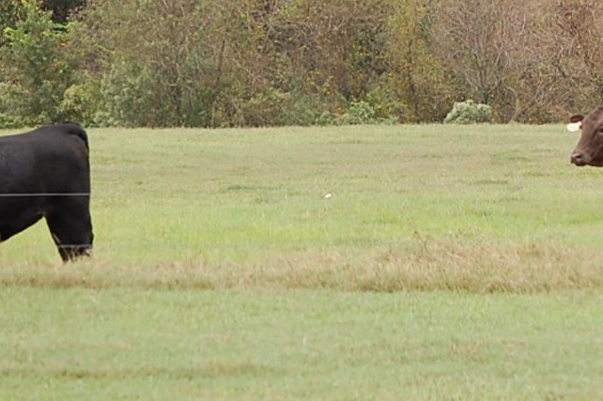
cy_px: 46
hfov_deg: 5.1
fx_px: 6812
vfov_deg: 3.4
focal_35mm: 407
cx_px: 484
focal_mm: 102
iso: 400
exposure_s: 1/500
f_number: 5.6
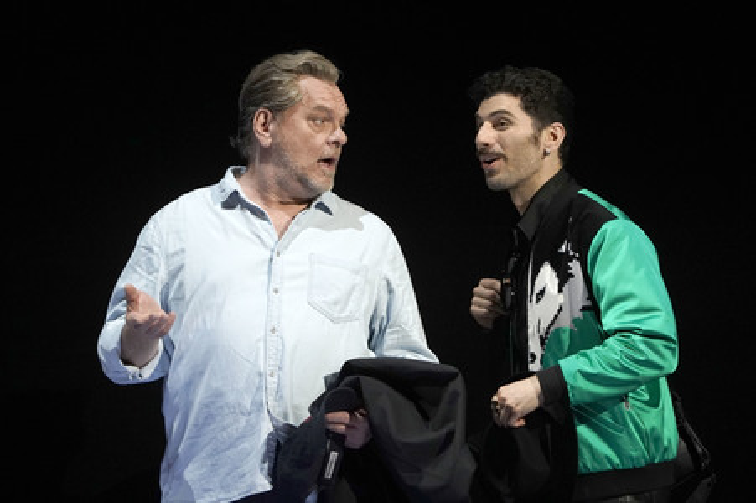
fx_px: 8394
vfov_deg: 3.4
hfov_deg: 5.2
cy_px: 252
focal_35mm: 400
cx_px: 378
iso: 4000
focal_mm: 400
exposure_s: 1/200
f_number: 6.3
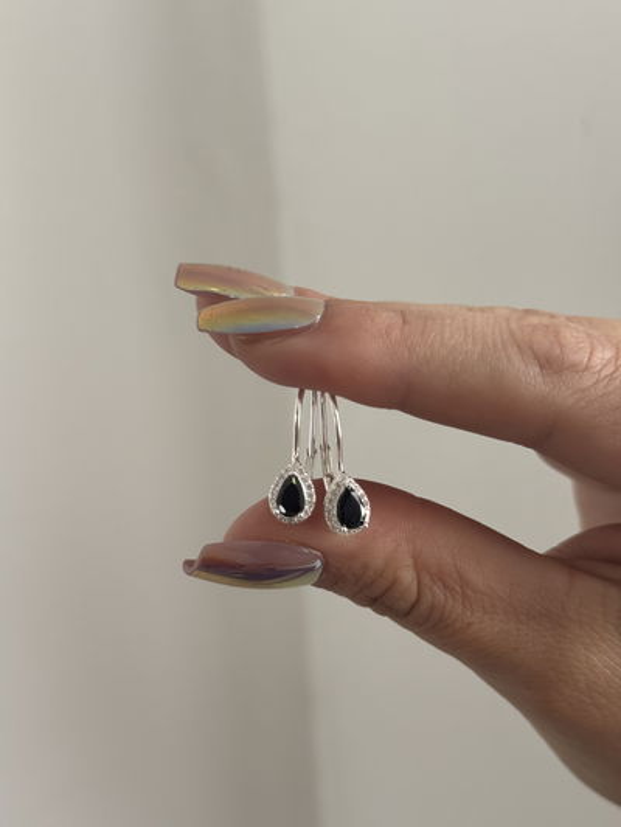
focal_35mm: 48
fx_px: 1148
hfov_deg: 30.3
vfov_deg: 39.6
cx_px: 310
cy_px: 414
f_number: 1.78
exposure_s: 1/263
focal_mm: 6.76
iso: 64
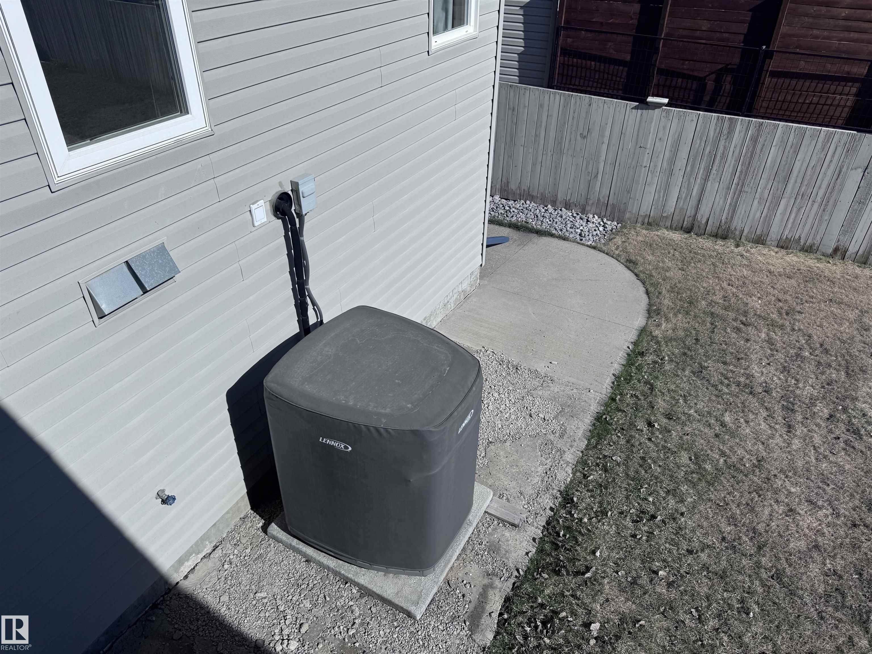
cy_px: 327
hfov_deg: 71.6
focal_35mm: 24
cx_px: 436
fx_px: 605
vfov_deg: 56.8
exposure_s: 1/10417
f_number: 1.78
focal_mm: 6.76
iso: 80
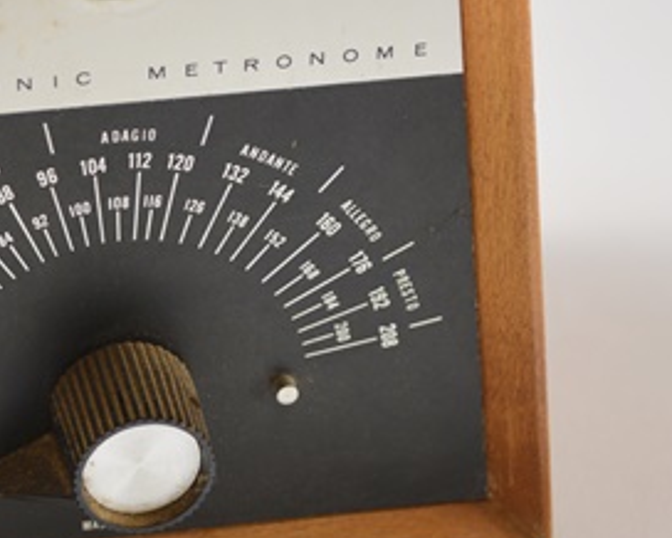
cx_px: 126
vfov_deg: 12.5
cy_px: 237
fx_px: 2468
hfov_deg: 15.4
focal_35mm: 124
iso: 280
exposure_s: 1/125
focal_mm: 40
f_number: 5.3
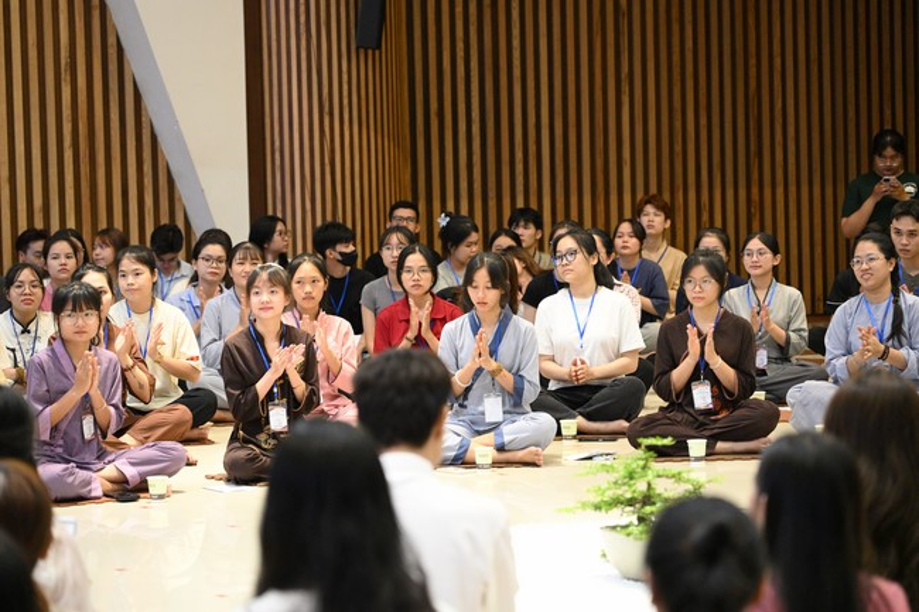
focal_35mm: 120
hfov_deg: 17.1
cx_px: 460
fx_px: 3062
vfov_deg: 11.4
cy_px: 306
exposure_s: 1/200
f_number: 4
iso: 6400
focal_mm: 120
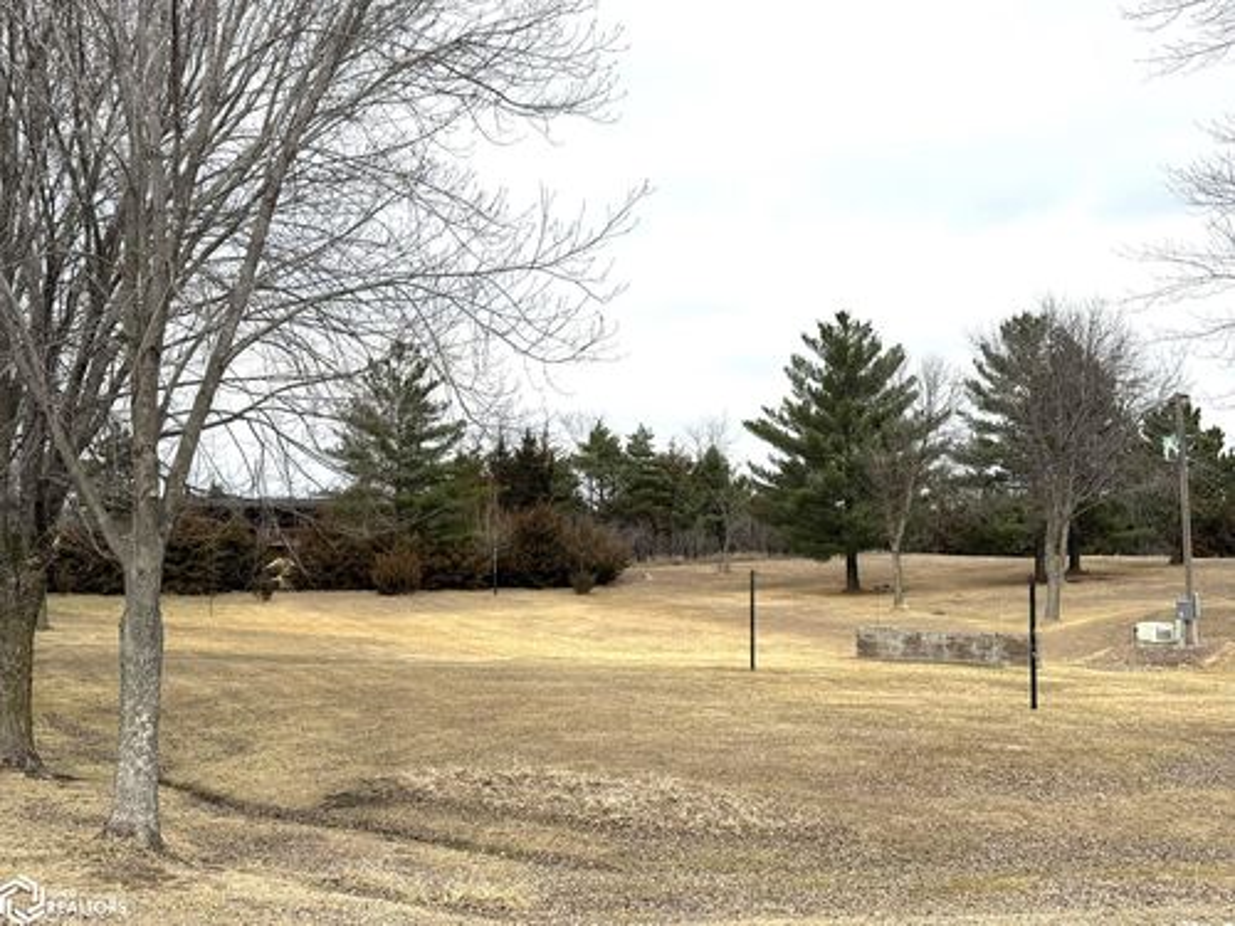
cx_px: 618
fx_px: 1784
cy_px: 463
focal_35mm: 50
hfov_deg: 38.2
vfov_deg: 29.1
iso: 64
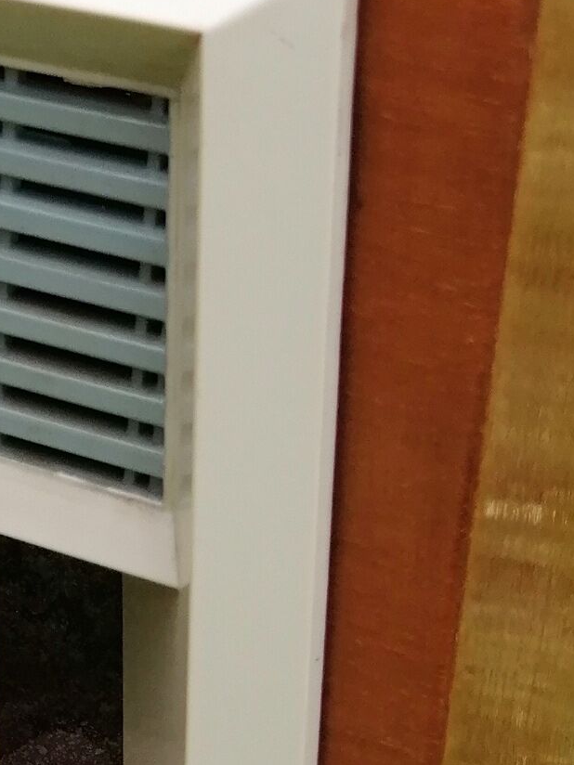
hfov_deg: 12.9
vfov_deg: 19.1
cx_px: -477
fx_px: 2277
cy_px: 433
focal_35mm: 103
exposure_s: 1/900
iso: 80
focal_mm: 3.95
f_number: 1.8
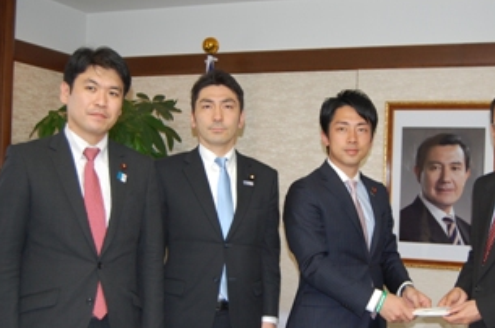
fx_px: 714
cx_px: 278
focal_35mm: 52
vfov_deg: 25.8
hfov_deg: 38.2
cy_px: 197
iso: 400
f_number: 4.2
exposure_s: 1/60
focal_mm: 26
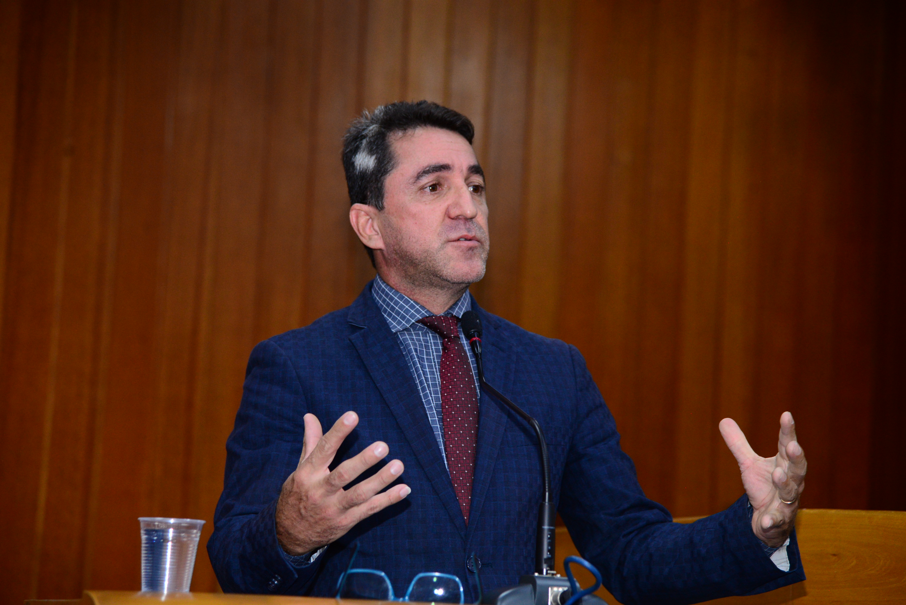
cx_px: 453
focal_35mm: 120
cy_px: 302
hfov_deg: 17.1
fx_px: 3021
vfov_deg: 11.4
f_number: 4.5
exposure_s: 1/80
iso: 1600
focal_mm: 120
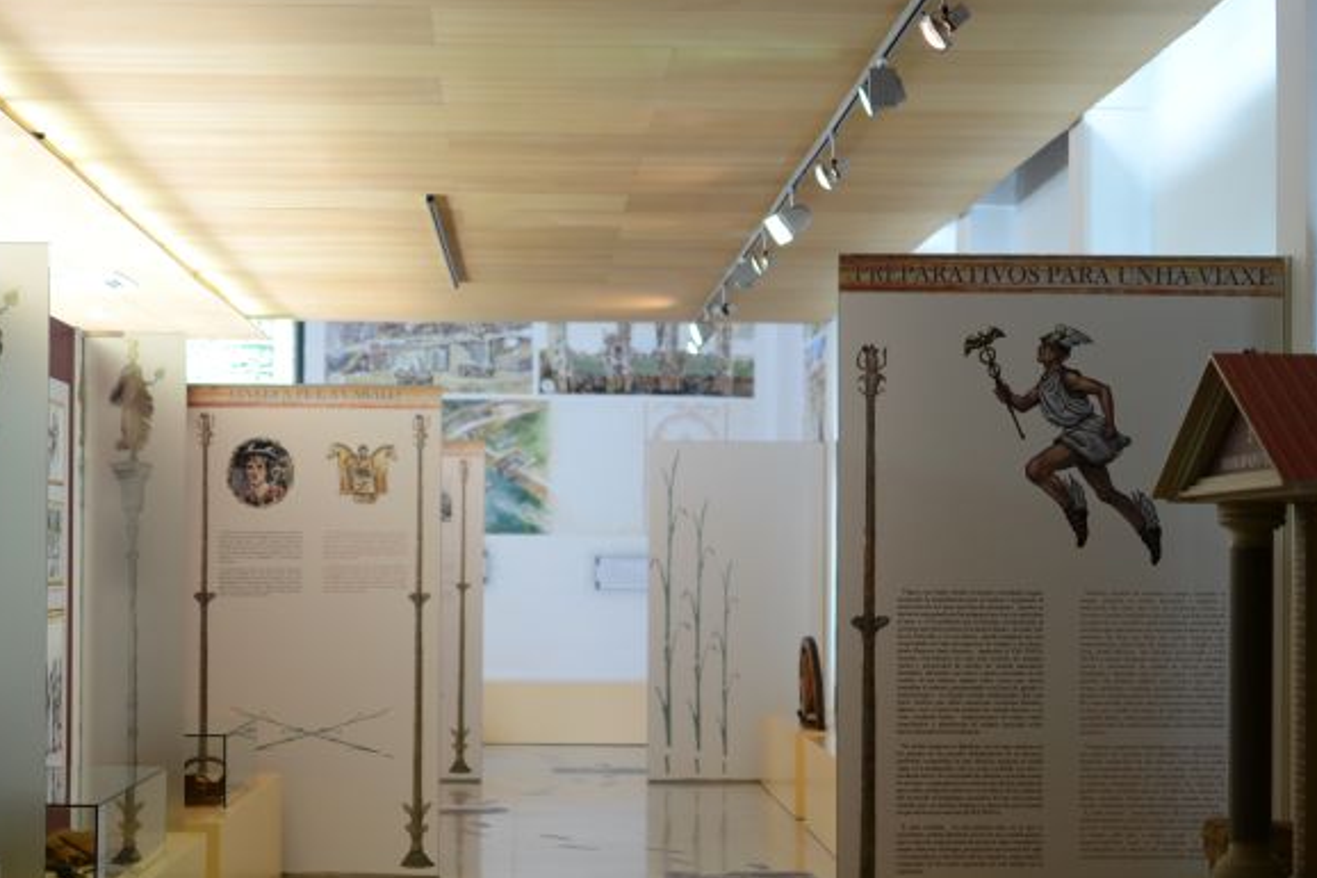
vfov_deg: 18.7
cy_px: 510
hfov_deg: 27.8
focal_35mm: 73
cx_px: 631
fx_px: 2658
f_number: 1.8
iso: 100
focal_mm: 35
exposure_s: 1/60
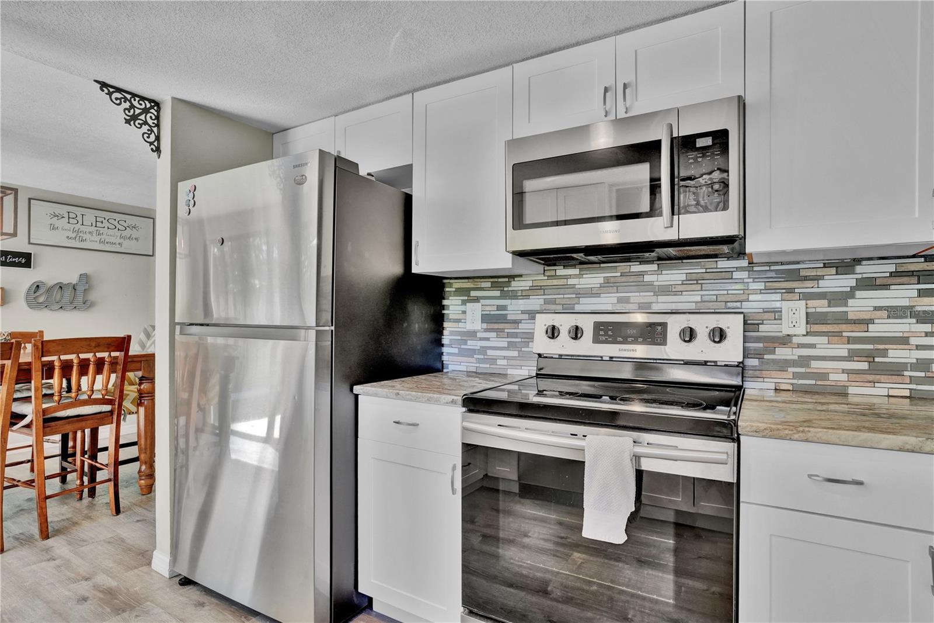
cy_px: 312
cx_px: 467
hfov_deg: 93.3
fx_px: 441
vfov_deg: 70.4
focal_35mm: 17
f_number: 8
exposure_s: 1/60
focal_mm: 17
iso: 1000
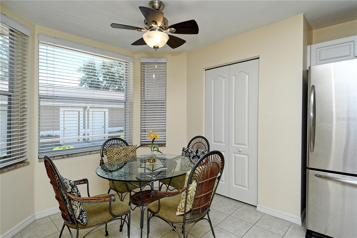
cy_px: 119
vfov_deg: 67.4
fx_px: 178
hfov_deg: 90.0
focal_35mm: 18
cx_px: 178
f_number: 9
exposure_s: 1/250
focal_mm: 12
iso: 640
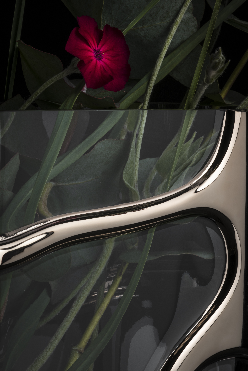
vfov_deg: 11.9
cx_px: 124
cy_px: 186
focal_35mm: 172
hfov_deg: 8.0
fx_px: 1776
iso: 64
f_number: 32
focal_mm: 115
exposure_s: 1/60
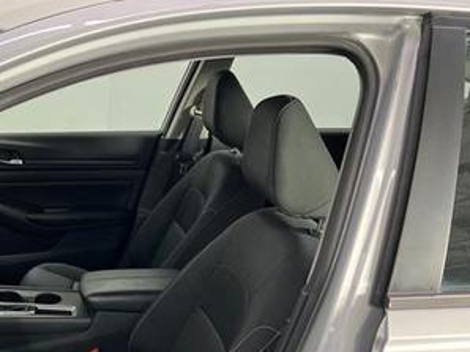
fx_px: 597
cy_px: 286
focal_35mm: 44
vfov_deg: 31.9
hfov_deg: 41.2
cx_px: 95
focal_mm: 5.7
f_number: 1.5
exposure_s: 1/60
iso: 200
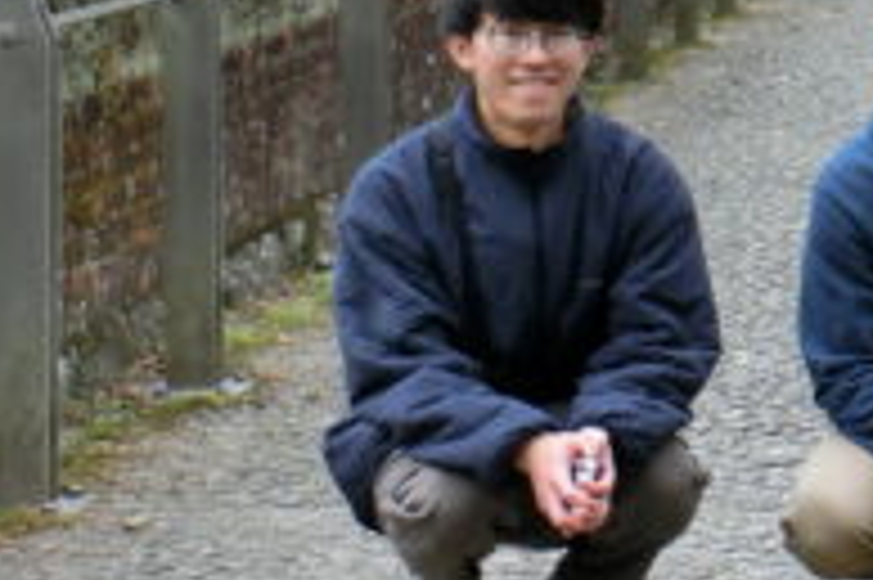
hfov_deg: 14.5
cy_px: -130
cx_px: 1215
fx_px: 3247
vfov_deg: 10.1
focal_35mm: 134
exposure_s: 1/160
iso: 80
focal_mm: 6.9
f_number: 4.1
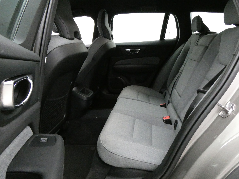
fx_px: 180
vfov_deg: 53.0
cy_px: 82
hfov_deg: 67.3
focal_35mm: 26
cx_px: 126
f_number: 3.3
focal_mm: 4.3
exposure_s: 1/25
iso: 1600
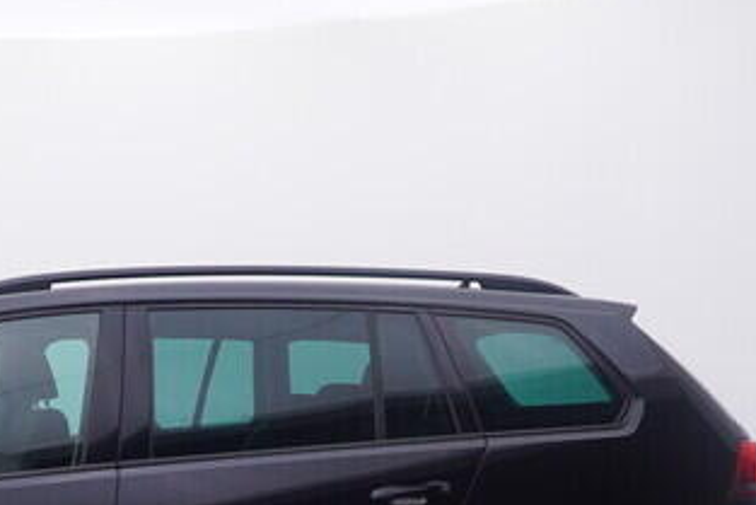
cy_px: 563
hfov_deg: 26.4
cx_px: 60
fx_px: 1547
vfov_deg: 17.8
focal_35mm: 74
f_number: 5
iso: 200
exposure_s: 1/80
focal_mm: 15
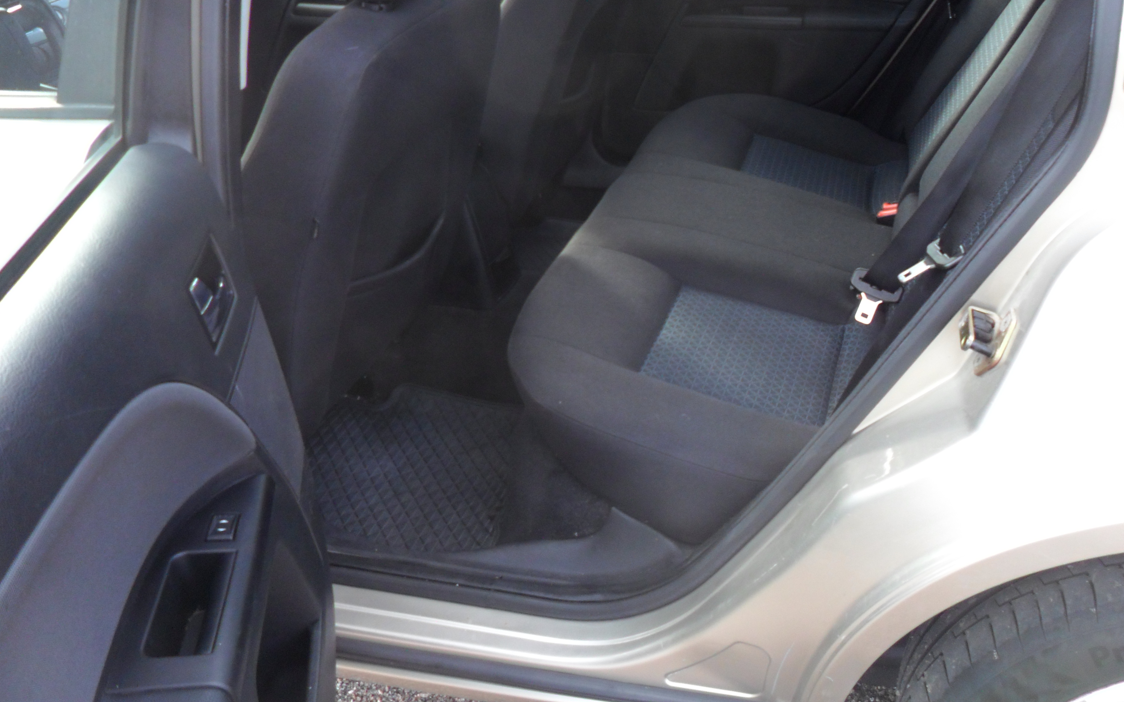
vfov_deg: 36.2
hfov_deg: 55.0
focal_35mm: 35
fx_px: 1072
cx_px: 663
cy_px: 296
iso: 80
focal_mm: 4.9
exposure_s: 1/60
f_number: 3.5
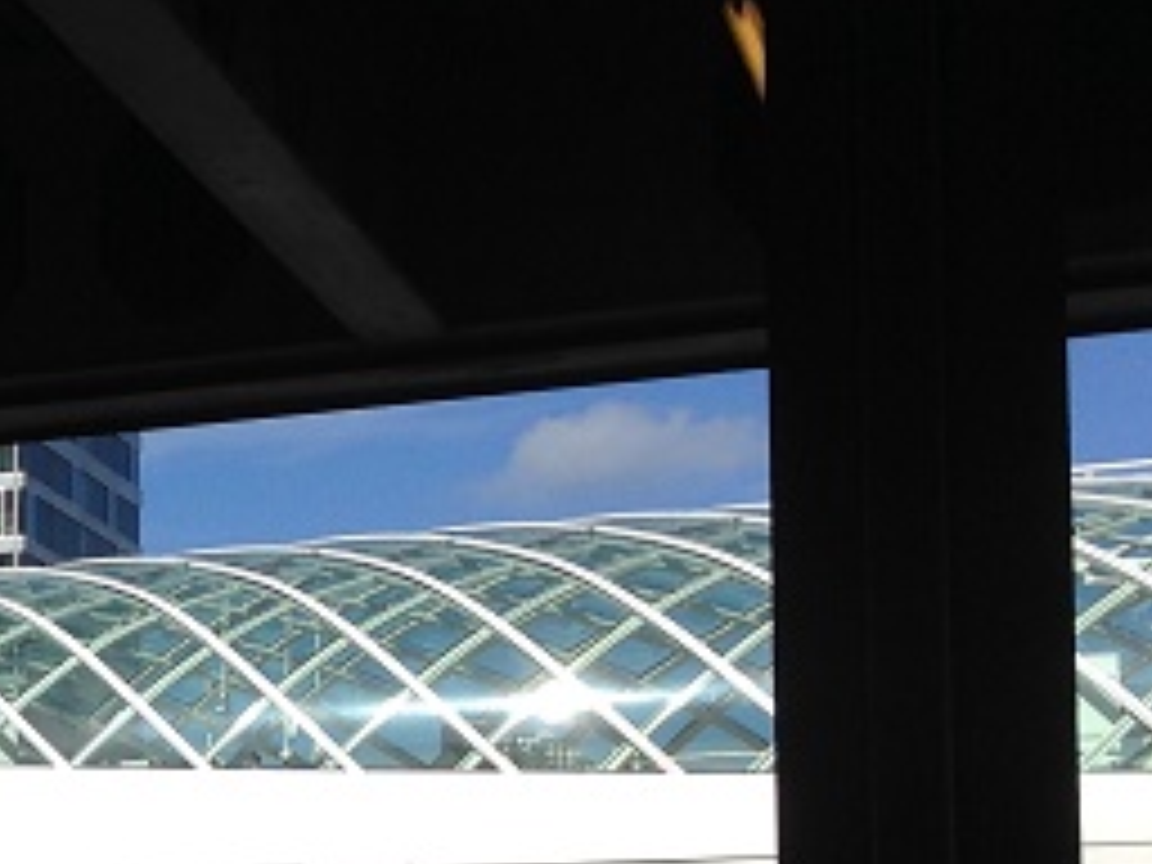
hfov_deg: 17.6
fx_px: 3428
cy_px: 927
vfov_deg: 14.1
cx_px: -454
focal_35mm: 103
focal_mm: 4.12
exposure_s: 1/2463
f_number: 2.4
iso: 50
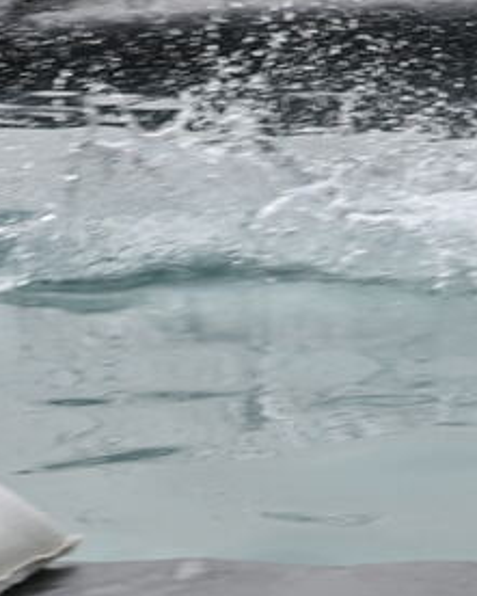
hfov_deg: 4.6
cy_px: -249
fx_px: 5750
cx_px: 1122
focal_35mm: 326
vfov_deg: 5.9
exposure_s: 1/400
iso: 500
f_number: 14
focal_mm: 80
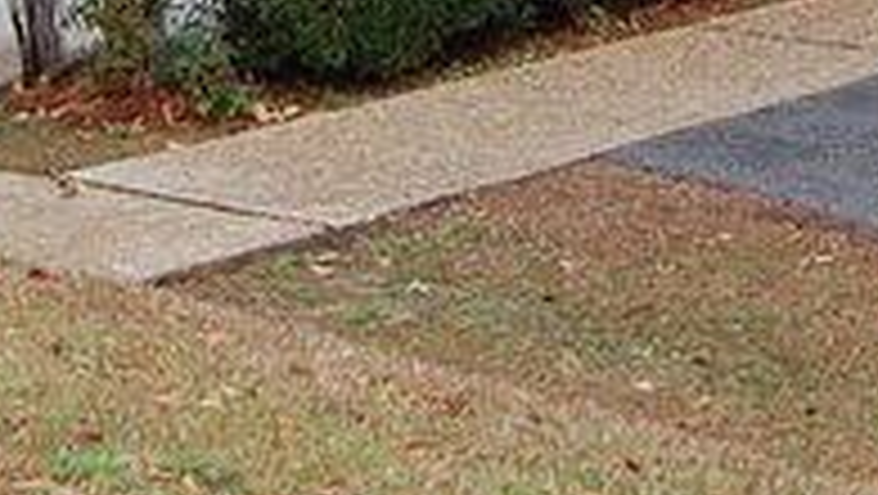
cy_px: -626
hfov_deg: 12.8
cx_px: 657
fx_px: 3891
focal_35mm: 167
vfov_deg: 6.9
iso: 360
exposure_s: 1/125
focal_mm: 26
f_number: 5.6
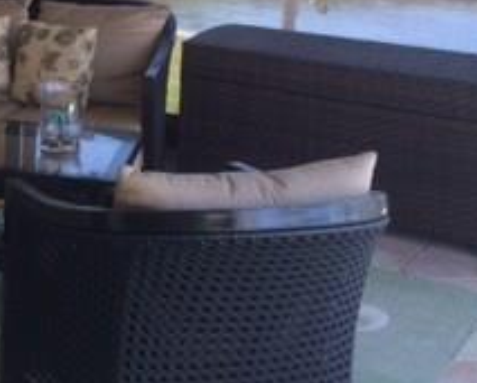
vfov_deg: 17.6
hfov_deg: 21.4
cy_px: -7
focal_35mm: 85
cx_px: -31
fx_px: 1202
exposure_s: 1/60
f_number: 2.2
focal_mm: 4.15
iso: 32
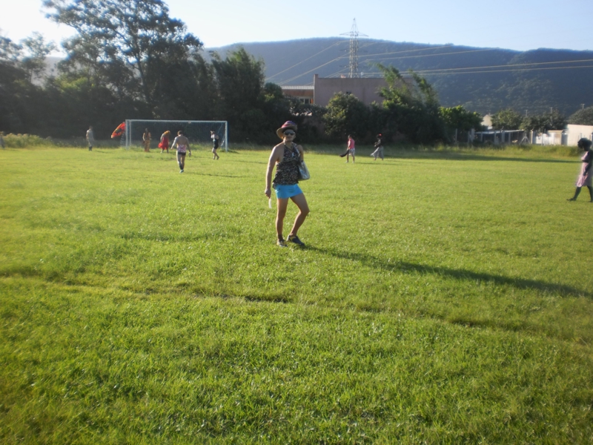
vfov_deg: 39.7
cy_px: 222
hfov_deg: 51.4
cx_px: 296
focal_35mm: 36
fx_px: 617
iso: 100
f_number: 3.1
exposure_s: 1/640
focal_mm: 6.3
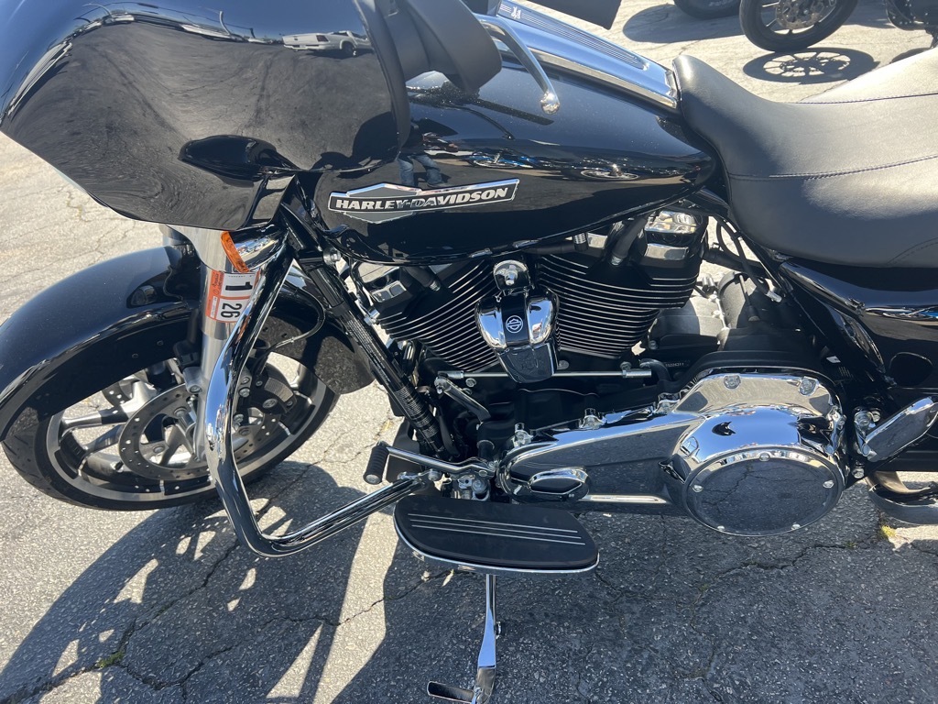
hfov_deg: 67.3
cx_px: 469
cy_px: 352
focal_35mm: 26
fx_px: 705
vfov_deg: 53.1
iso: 50
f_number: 1.5
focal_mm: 5.7
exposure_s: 1/658
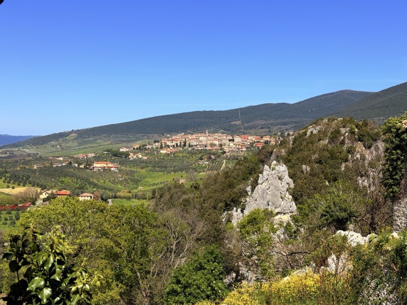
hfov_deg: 39.7
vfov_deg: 30.3
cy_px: 152
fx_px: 564
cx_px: 204
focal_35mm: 48
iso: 64
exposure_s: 1/4587
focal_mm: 6.76
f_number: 1.78
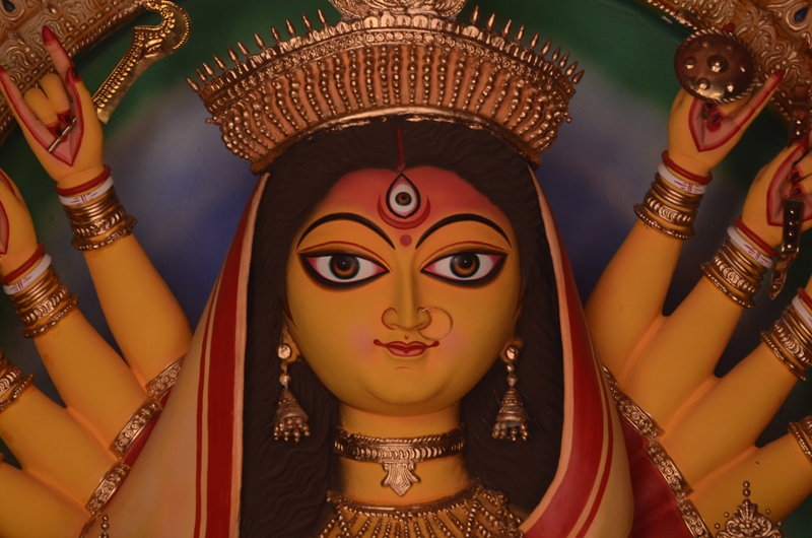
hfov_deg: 5.7
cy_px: 269
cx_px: 406
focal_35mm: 360
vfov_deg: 3.8
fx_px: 8104
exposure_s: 1/100
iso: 500
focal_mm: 240
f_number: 5.3
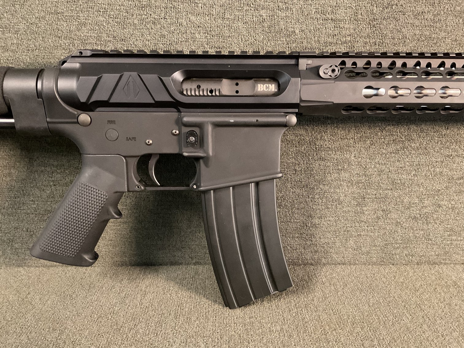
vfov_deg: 48.2
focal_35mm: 29
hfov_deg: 61.7
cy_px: 174
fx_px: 389
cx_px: 232
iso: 500
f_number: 1.8
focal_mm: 3
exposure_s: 1/24
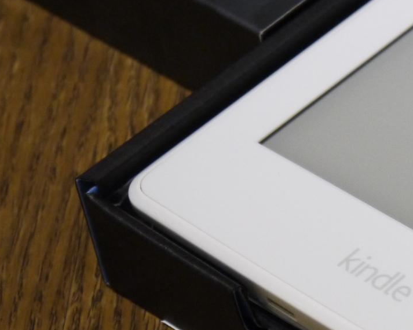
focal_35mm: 230
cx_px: 577
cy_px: 180
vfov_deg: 6.7
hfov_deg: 8.3
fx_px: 2811
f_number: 5.6
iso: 800
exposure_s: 1/30
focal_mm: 42
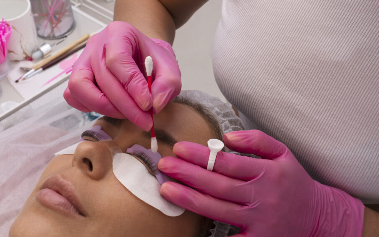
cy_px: 137
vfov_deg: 24.9
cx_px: 171
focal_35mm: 52
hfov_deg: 38.8
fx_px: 537
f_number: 10
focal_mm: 30
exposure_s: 1/125
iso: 640
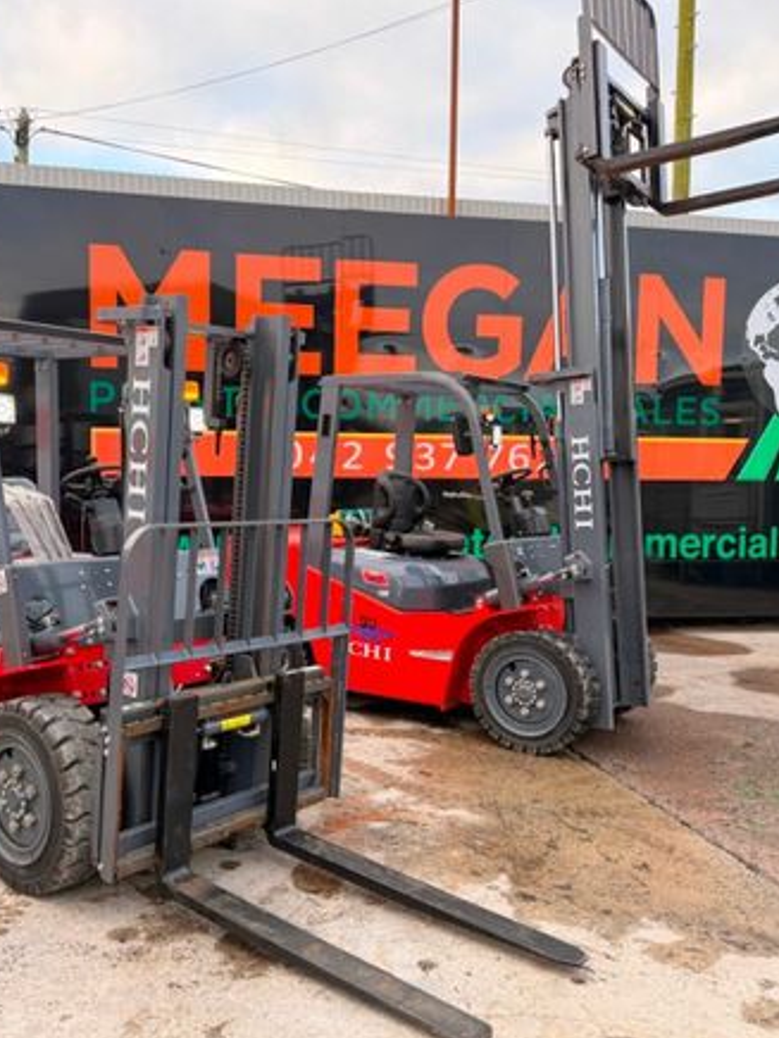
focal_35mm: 33
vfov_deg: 55.4
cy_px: 526
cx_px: 298
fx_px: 990
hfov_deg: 42.7
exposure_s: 1/176
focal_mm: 6.76
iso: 80
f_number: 1.78
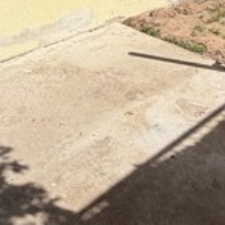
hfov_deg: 31.3
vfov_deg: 27.4
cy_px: -52
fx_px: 397
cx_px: 67
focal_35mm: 54
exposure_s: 1/1189
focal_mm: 2.22
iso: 20
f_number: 2.2
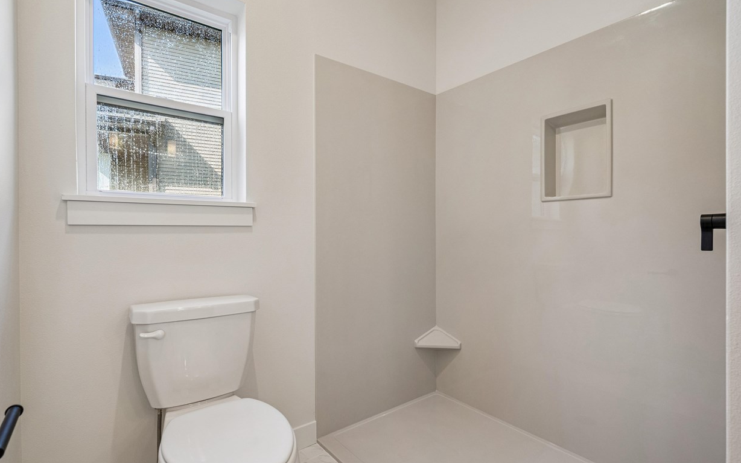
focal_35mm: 17
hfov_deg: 94.4
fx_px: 343
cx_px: 369
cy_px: 242
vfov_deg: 67.9
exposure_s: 1/50
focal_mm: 16
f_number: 8
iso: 640
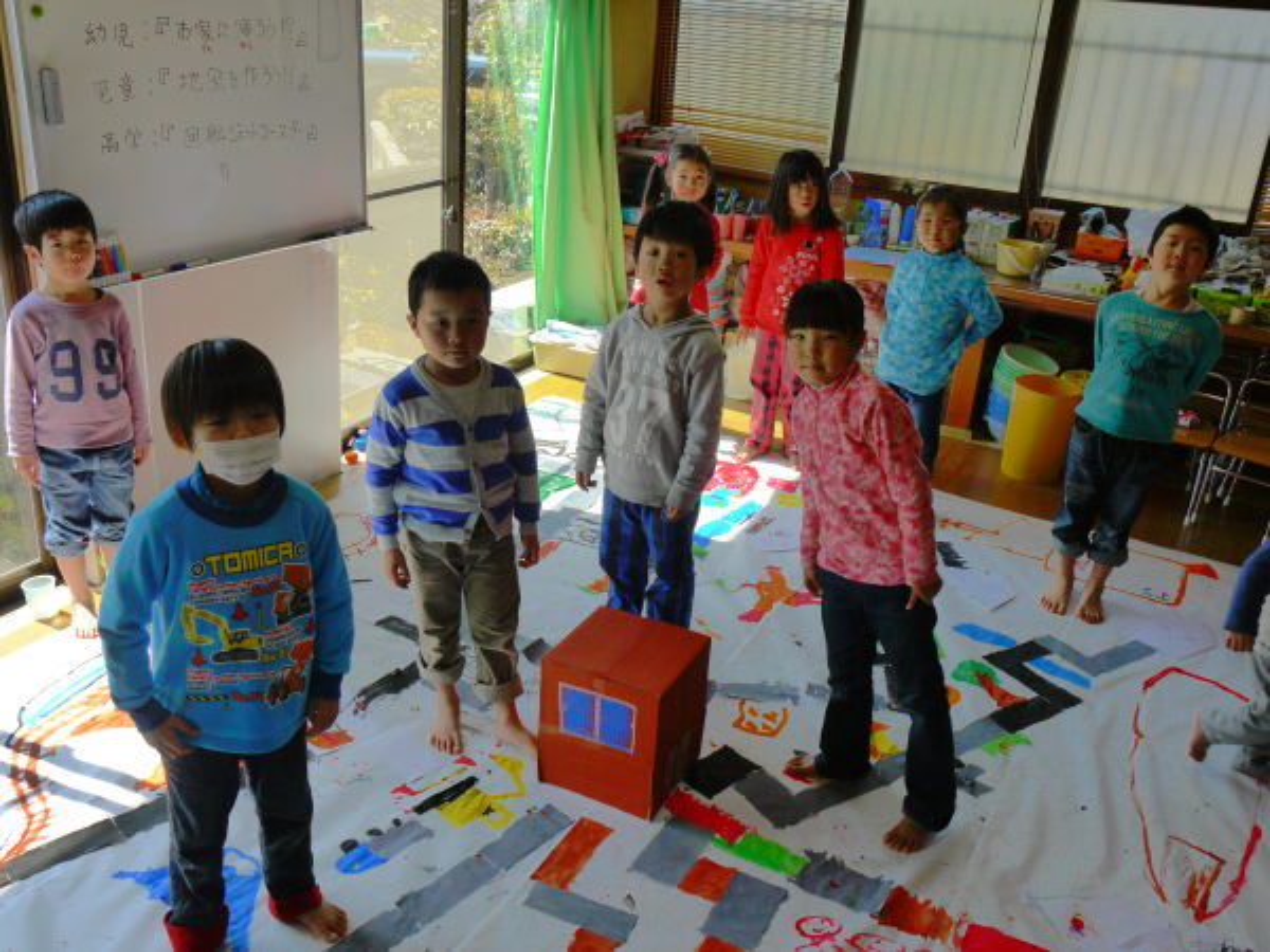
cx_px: 635
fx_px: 1174
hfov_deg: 56.8
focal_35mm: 32
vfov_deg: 44.2
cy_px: 476
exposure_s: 1/250
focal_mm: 16
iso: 400
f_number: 6.3
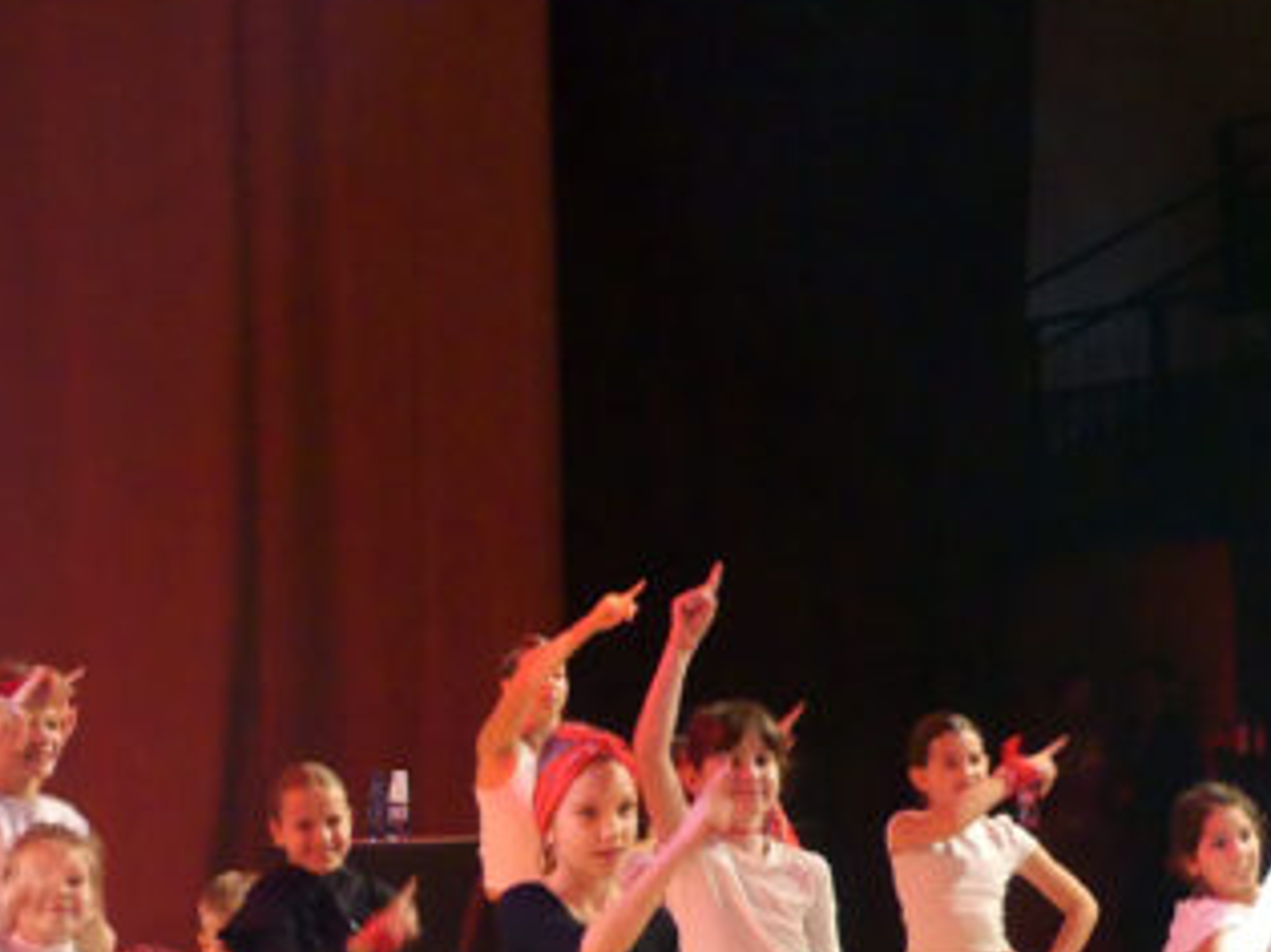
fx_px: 7084
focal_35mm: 193
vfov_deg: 7.6
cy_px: 1010
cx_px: 504
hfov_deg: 10.2
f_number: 2.8
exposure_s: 1/80
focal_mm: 14.5
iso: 640
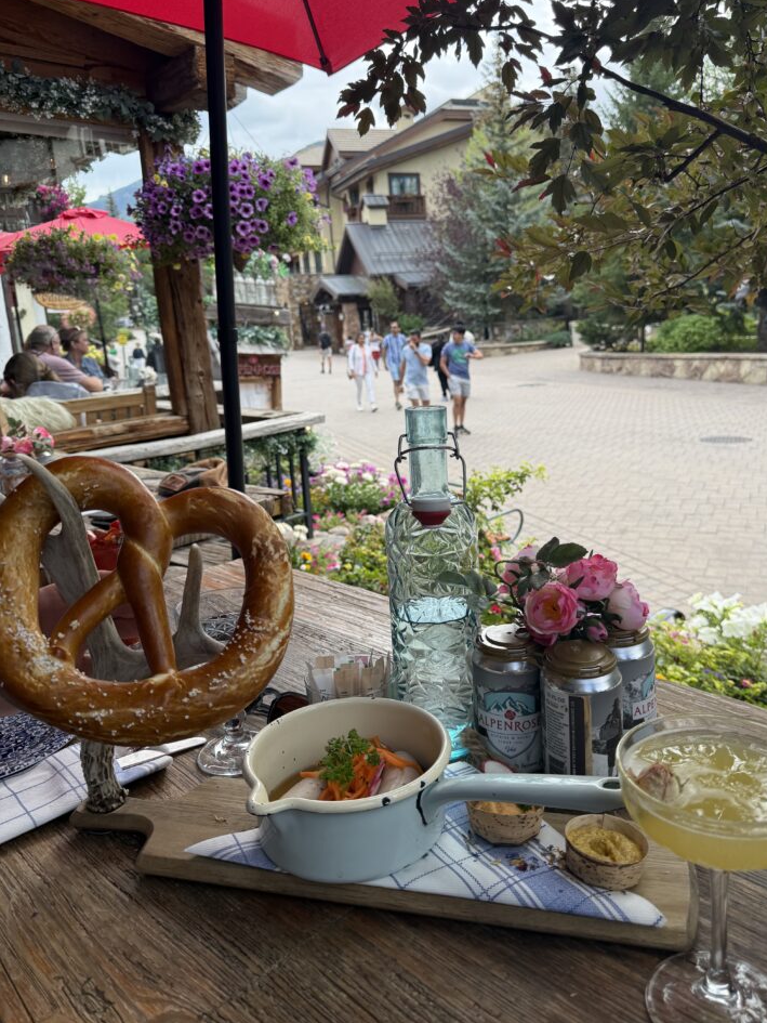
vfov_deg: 67.3
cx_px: 414
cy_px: 488
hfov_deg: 53.0
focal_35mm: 26
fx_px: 768
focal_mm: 6.76
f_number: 1.78
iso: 100
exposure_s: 1/1230
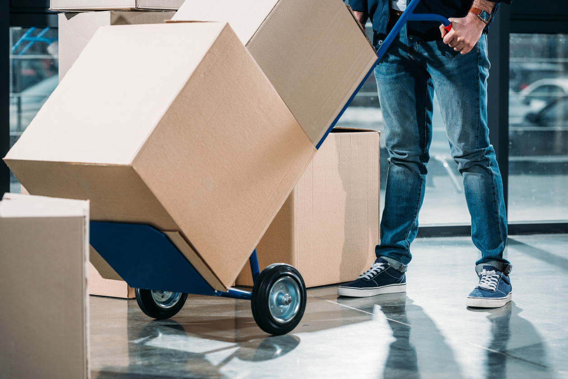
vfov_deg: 11.4
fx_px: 1894
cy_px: 190
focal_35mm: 120
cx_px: 284
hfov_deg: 17.1
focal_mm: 120
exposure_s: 1/160
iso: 100
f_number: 5
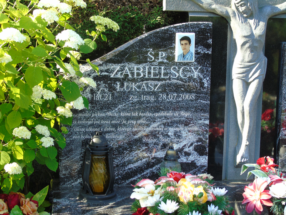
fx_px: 512
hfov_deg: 31.2
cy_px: 108
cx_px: 143
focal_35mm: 62
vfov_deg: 23.7
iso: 80
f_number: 4.5
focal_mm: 11
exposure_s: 1/80
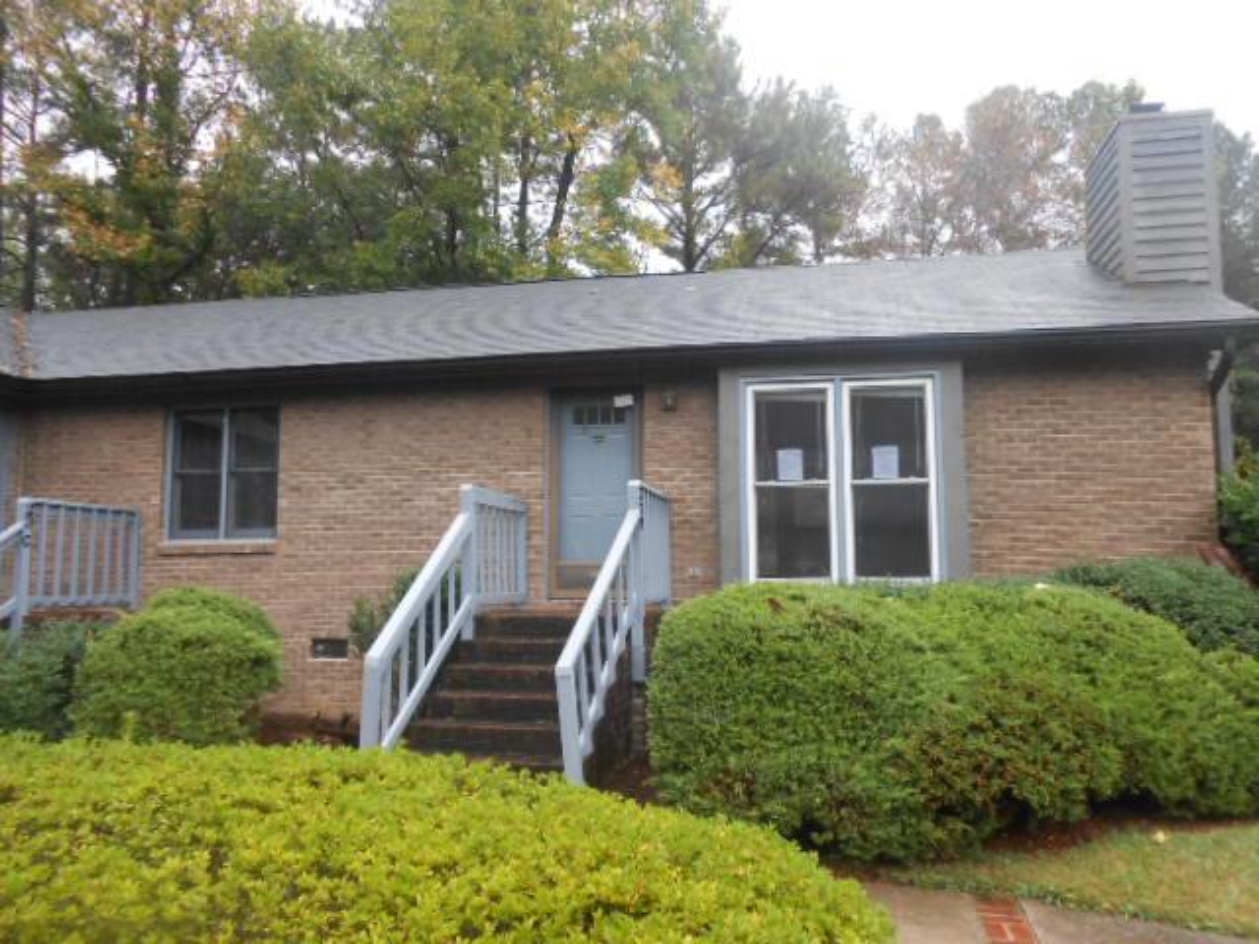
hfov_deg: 67.3
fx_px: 946
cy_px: 472
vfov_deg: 53.1
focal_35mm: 26
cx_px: 630
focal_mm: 4.6
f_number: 3.5
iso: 80
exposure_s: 1/40
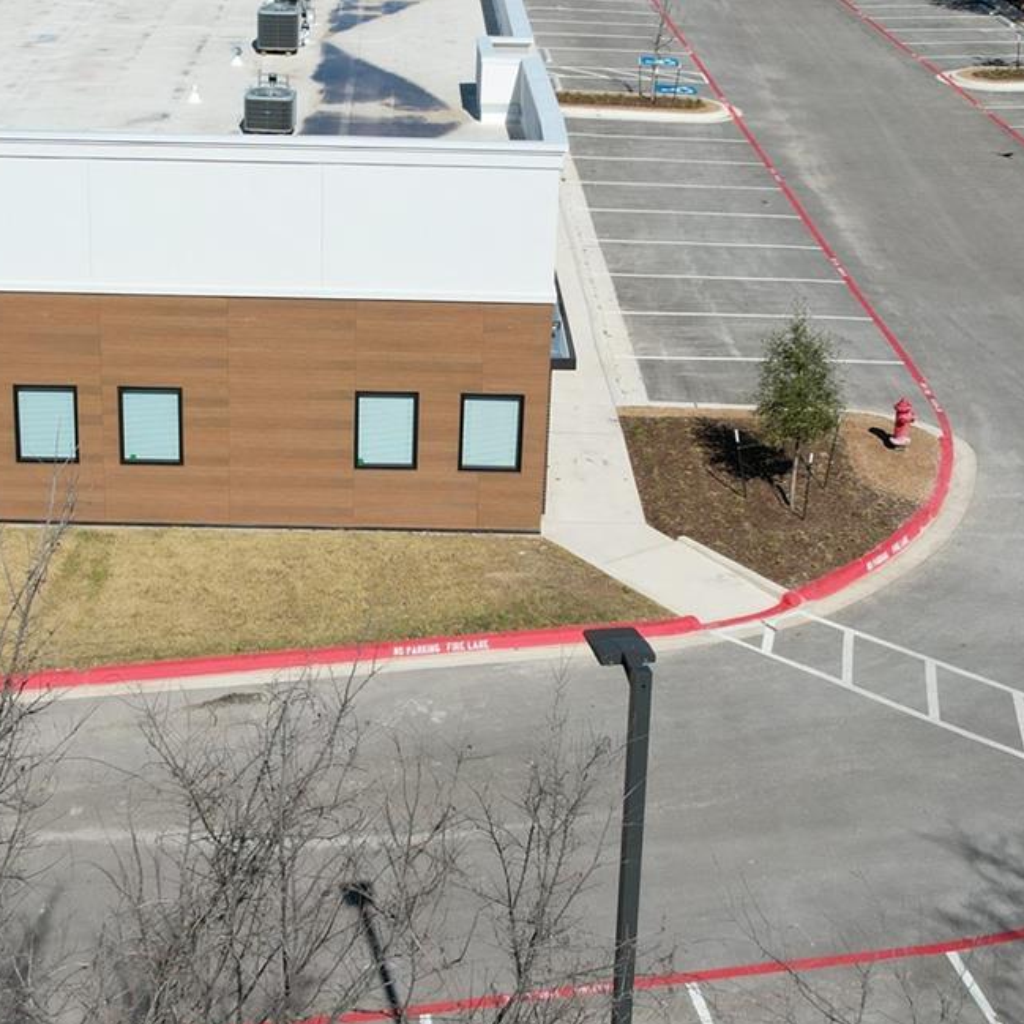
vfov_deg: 29.0
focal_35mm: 59
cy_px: 419
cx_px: 432
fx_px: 1975
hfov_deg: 29.0
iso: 140
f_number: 2.8
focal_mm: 8.38
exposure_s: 1/4000
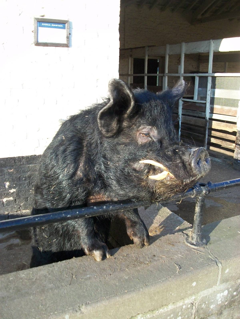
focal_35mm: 32
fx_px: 296
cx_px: 120
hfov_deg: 44.2
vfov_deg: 56.8
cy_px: 160
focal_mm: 5.7
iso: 258
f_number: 2.9
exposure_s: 1/500
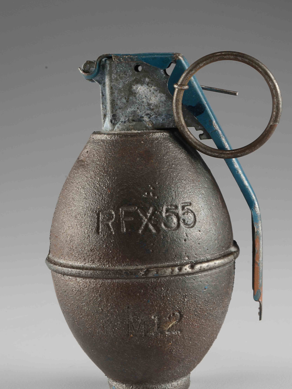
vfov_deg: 21.3
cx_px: 151
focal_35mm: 92
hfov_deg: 16.1
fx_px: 1035
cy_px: 201
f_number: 22
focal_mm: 52
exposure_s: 1/80
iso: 100
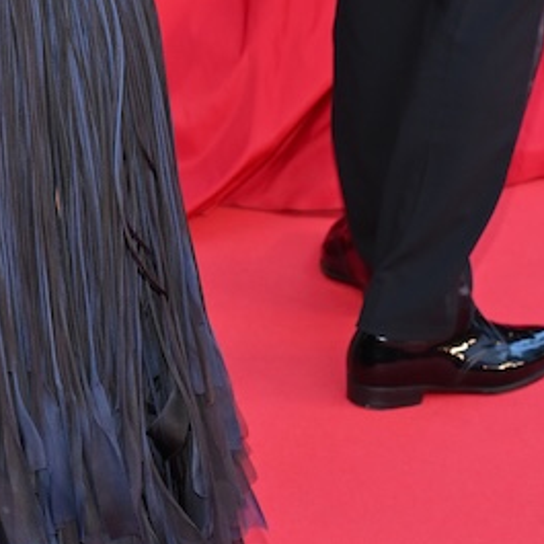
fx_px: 2098
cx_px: -101
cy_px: -191
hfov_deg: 14.3
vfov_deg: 14.1
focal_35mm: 118
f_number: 3.2
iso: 200
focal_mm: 35
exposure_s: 1/320
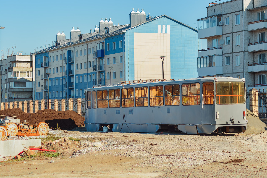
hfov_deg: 19.5
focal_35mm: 105
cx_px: 134
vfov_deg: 13.0
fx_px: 779
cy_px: 89
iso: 100
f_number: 8
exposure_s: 1/320
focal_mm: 70
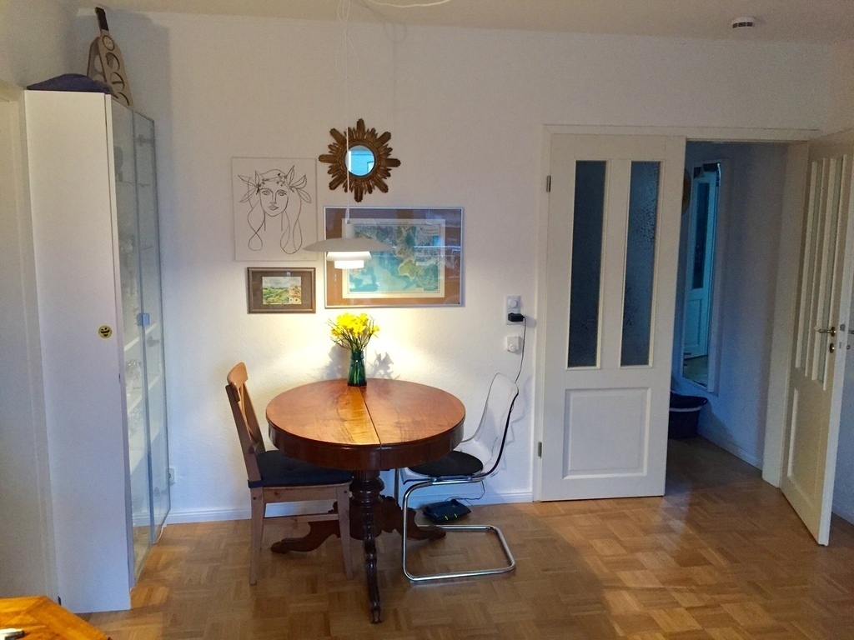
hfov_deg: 61.7
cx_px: 427
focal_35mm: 29
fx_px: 715
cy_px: 320
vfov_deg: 48.2
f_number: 2.2
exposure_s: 1/20
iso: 250
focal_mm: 4.15
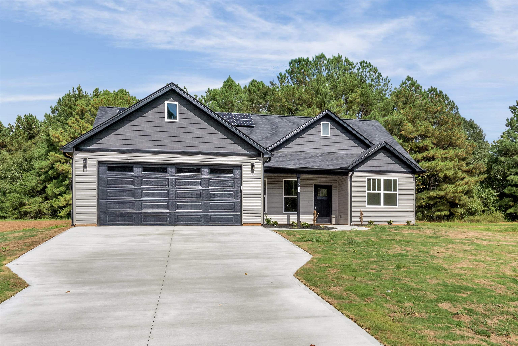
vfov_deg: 73.8
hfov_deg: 96.7
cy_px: 173
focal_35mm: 16
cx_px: 259
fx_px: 230
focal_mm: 16
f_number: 7.1
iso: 320
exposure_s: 1/1600
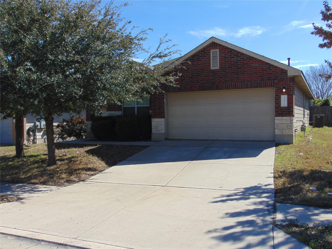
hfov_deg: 55.4
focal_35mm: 33
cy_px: 124
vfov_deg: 42.9
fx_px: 317
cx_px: 166
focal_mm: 5.8
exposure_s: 1/200
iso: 80
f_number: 8.2
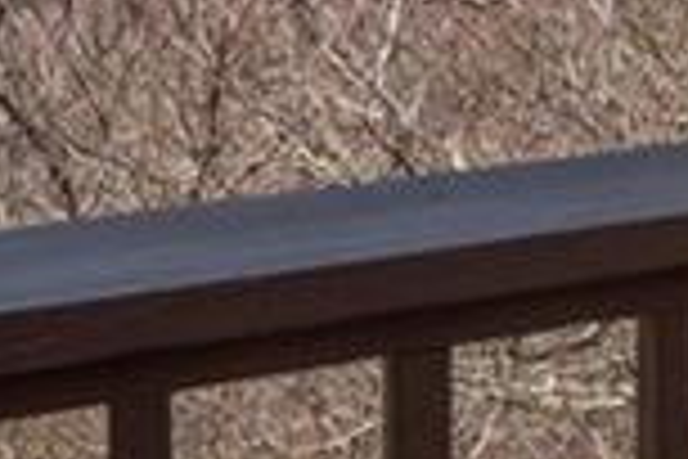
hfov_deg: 14.7
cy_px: -358
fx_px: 2178
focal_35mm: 114
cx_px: 1394
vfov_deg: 11.2
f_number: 7.1
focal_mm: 17
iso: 400
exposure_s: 1/1250
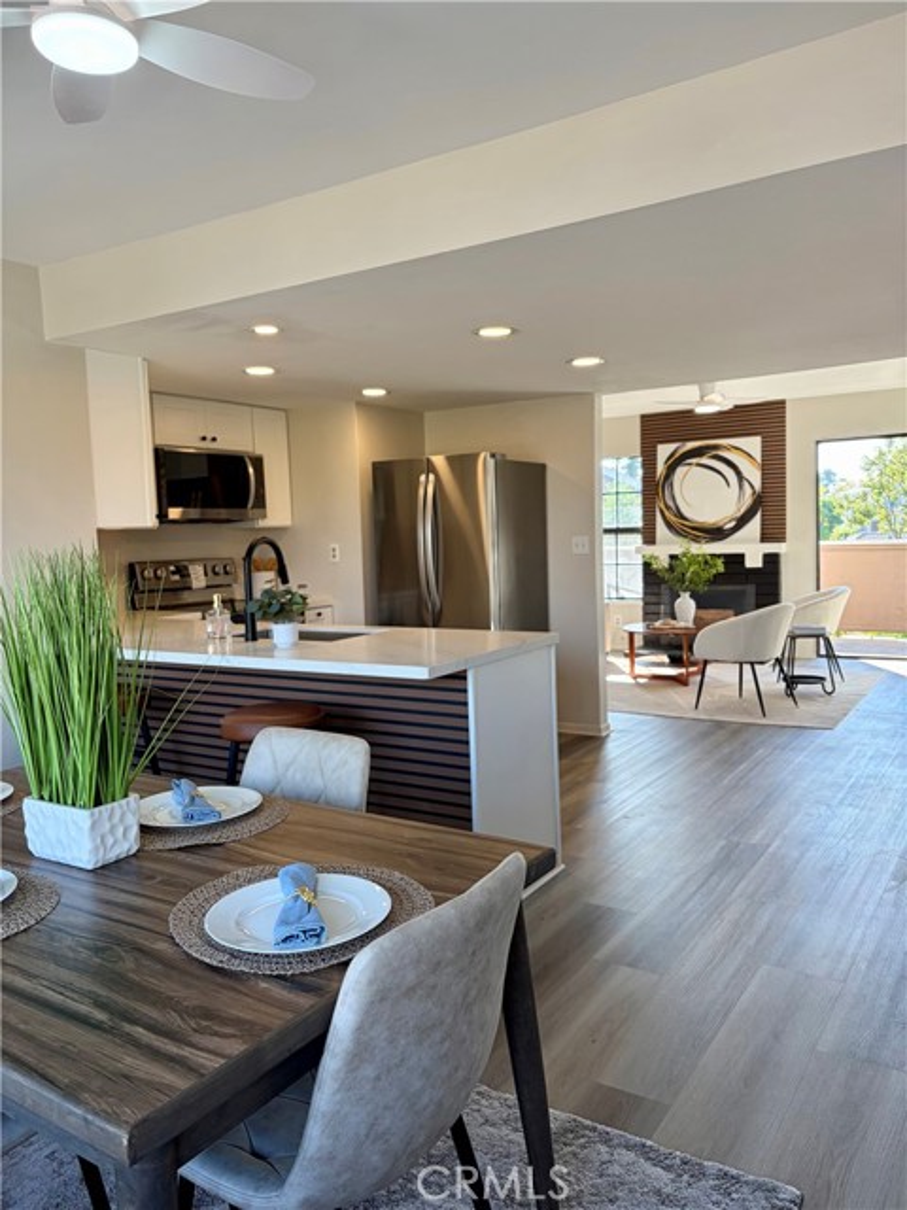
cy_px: 605
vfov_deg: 67.3
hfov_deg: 53.1
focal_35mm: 26
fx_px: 908
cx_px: 454
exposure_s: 1/204
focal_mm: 5.96
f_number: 1.6
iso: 80
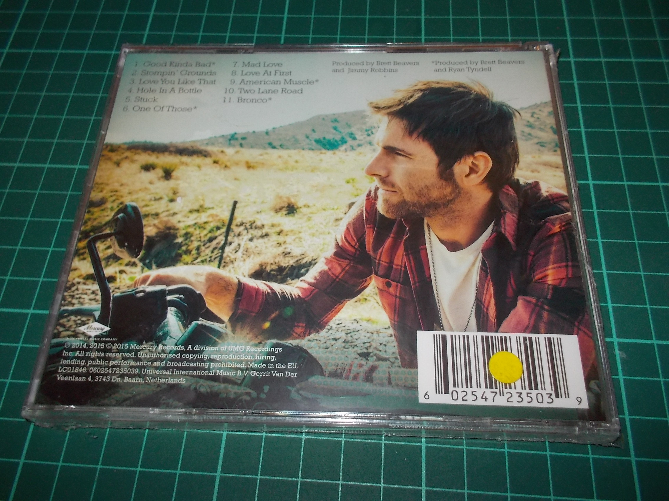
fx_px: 560
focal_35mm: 29
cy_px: 250
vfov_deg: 48.2
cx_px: 334
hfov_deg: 61.7
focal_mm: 4.1
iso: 200
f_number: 3.3
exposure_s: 1/30
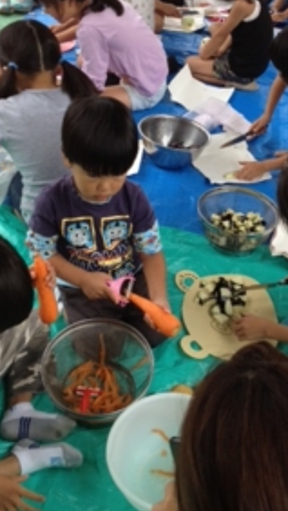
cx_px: 190
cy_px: 152
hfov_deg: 22.2
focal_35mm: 54
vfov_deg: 37.9
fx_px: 732
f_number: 2.4
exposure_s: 1/120
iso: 64
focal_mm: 4.28
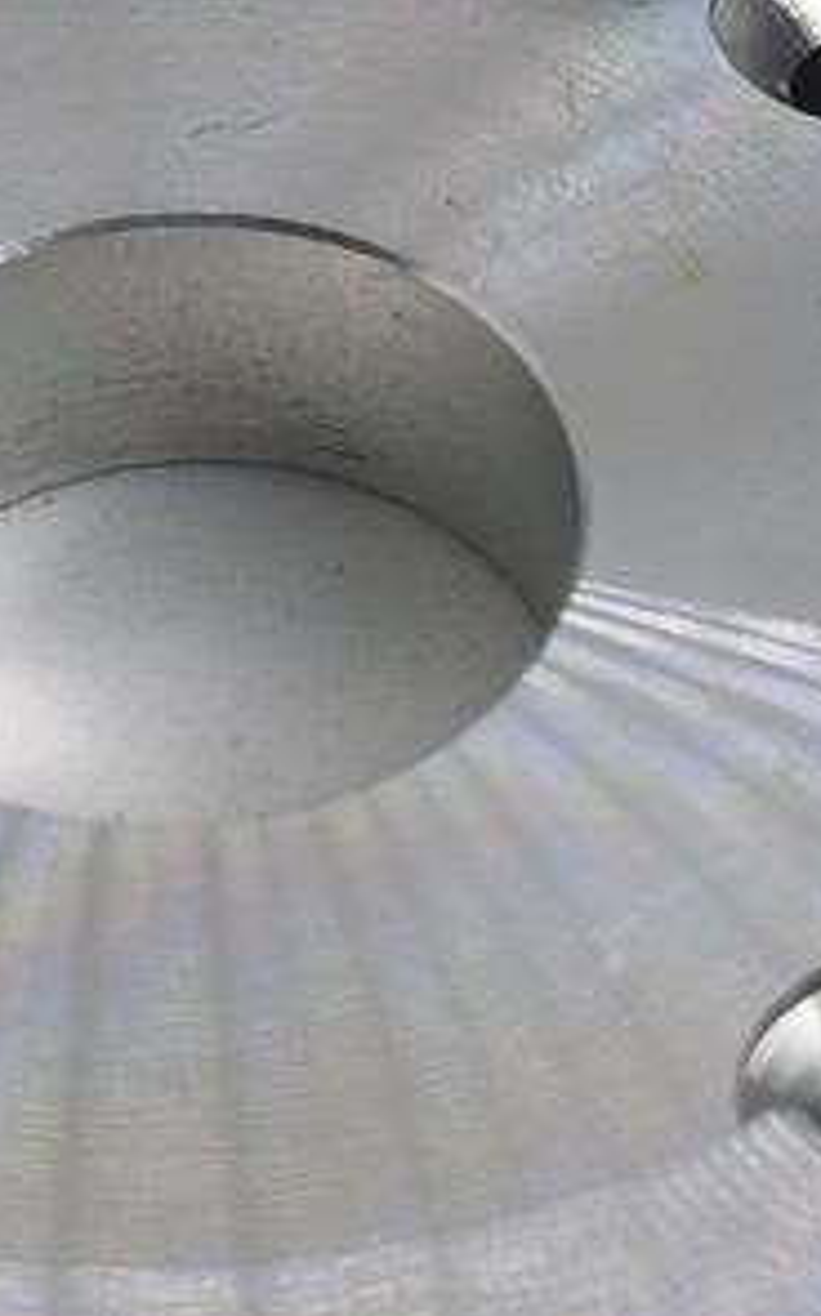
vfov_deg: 15.0
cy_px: 638
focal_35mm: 139
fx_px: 4983
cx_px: 254
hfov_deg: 9.4
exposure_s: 1/794
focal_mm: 5.58
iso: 50
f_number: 1.8
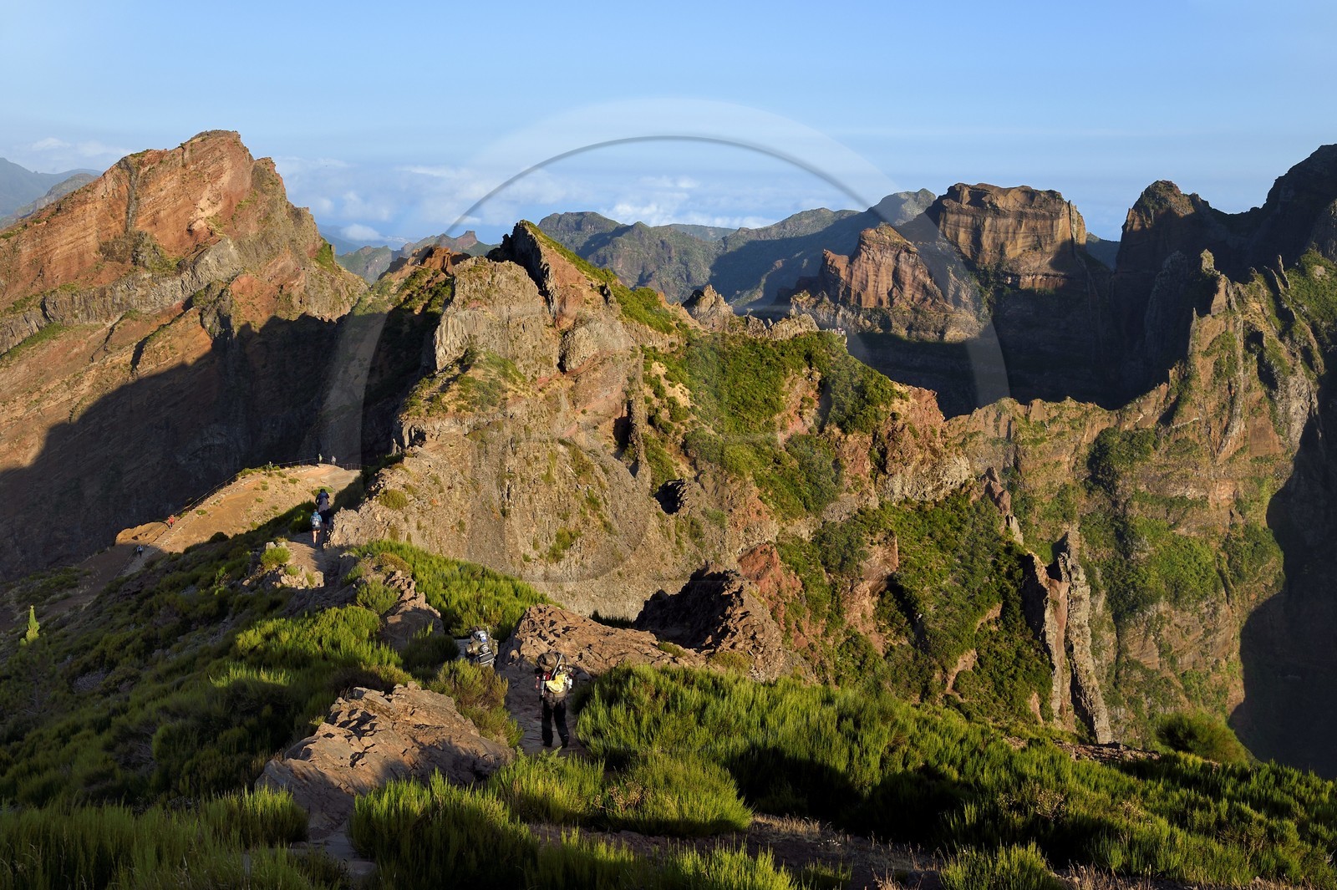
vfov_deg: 29.2
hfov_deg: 42.8
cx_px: 668
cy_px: 445
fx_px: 1707
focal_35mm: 46
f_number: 8
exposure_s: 1/500
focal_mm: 46
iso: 200
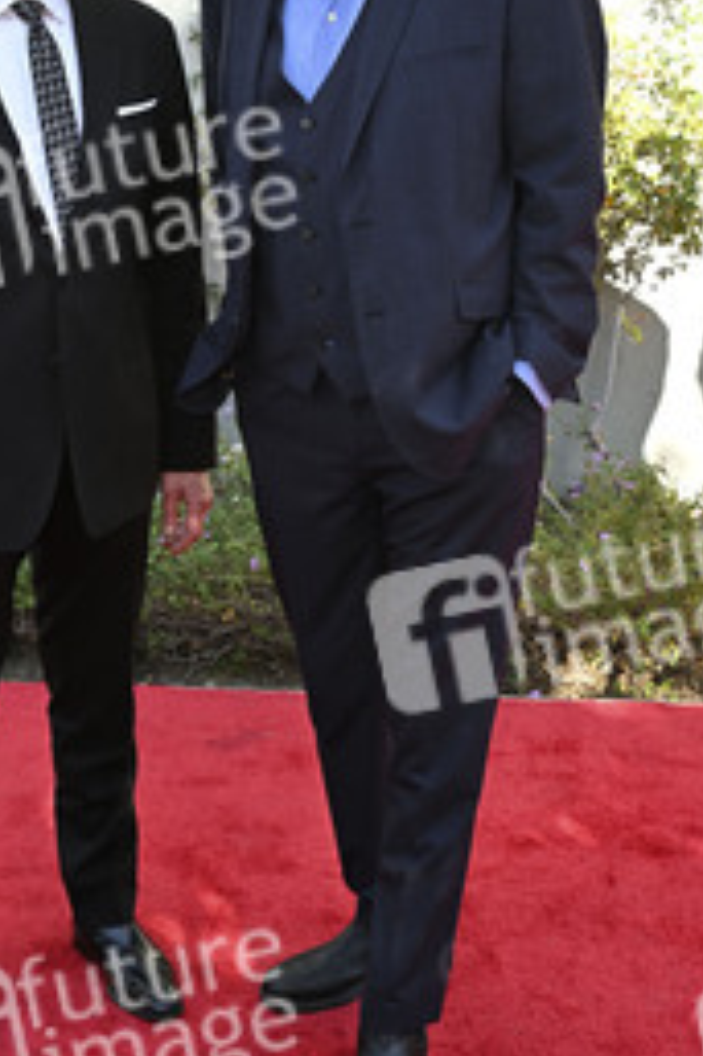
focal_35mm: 56
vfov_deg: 35.5
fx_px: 1642
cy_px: 411
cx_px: 206
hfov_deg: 24.0
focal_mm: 36
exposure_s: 1/320
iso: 640
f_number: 5.6
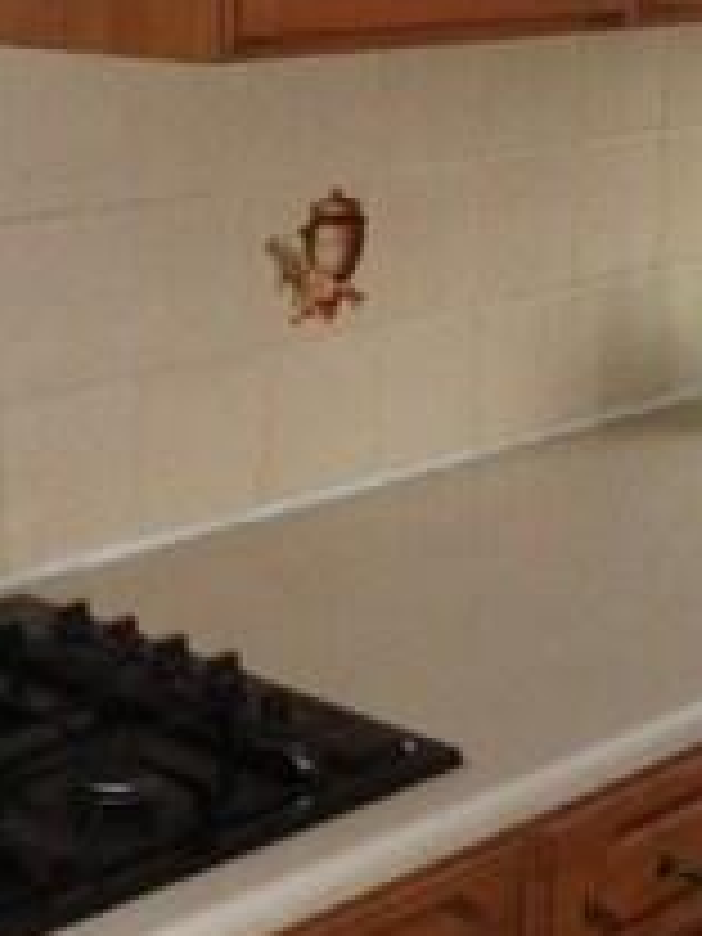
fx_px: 2271
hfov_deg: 17.6
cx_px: 297
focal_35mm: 84
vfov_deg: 23.1
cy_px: 252
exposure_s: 1/30
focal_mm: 4.9
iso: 120
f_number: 3.3
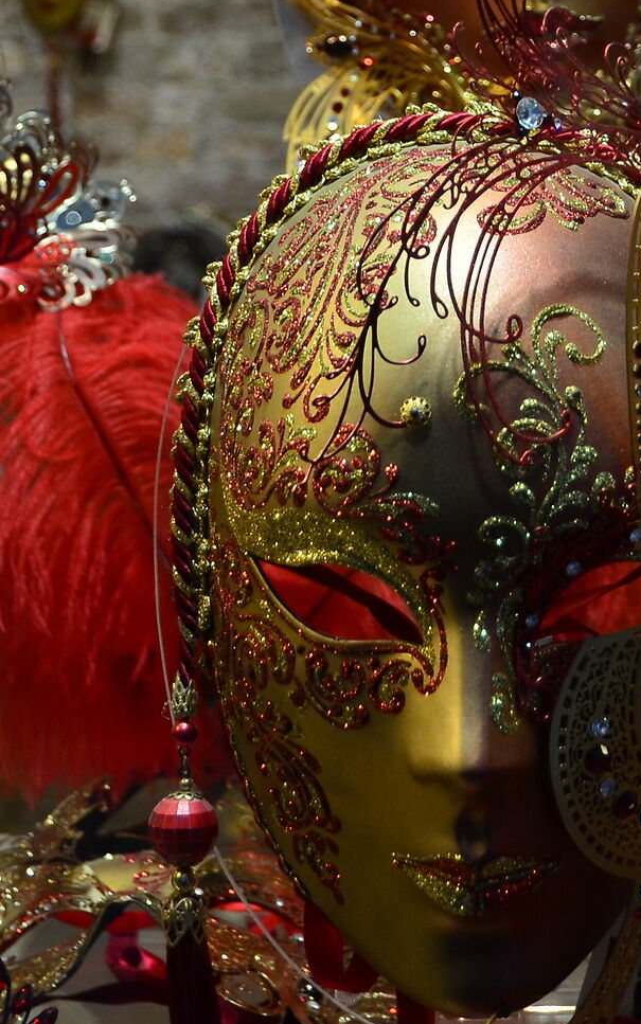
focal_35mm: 106
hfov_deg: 12.3
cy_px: 212
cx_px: 475
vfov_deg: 19.4
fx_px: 2961
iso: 400
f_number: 4.5
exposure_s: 1/50
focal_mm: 28
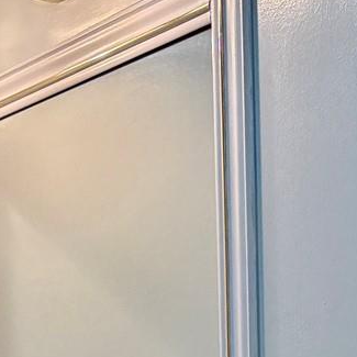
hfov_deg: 15.4
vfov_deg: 14.6
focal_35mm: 113
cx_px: 189
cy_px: 488
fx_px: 1318
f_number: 1.6
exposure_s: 1/209
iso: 64
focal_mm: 5.96
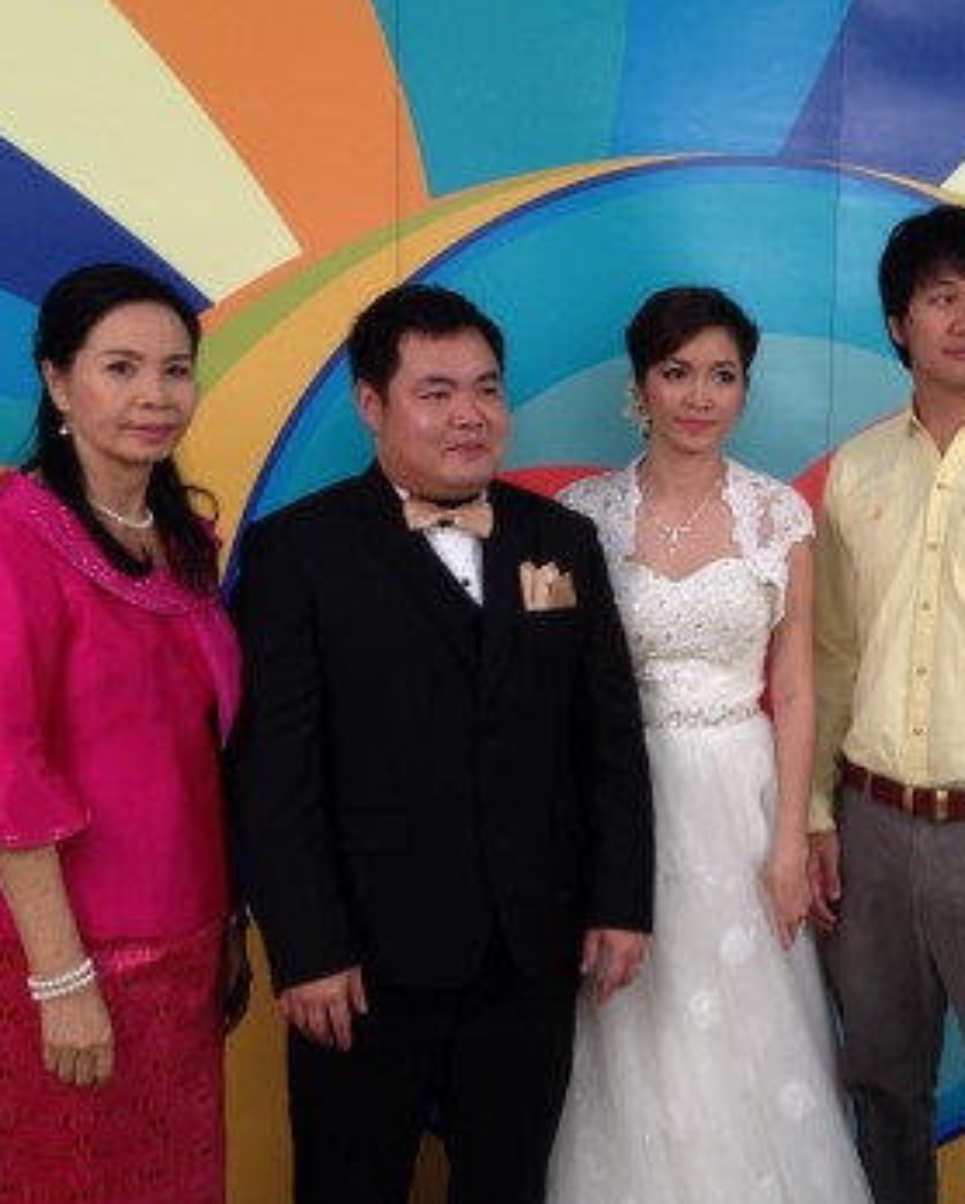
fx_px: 2104
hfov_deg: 25.4
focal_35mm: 59
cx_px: 753
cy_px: 694
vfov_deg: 31.9
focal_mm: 4.28
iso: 50
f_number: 2.4
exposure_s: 1/20
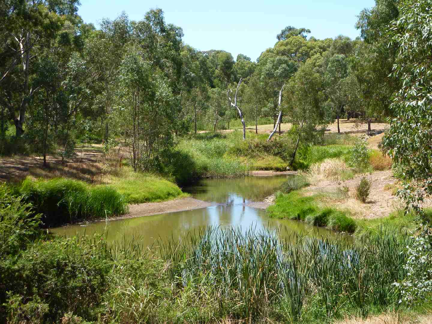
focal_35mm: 63
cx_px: 216
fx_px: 786
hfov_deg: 30.7
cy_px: 162
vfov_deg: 23.3
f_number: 4
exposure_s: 1/320
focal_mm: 10.3
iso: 80
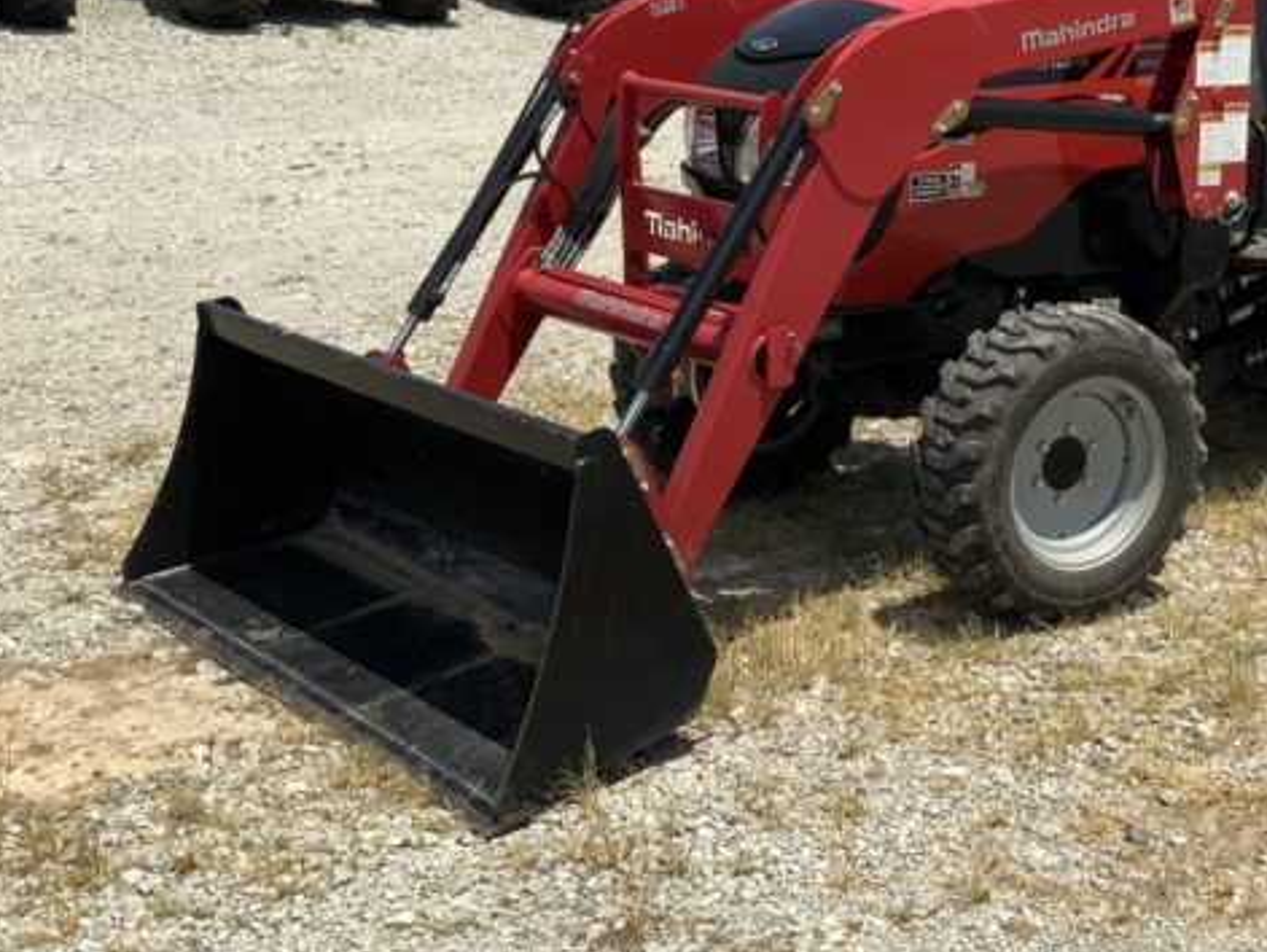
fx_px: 2308
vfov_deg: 22.9
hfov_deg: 30.0
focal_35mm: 63
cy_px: 143
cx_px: 1014
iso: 16
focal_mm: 3
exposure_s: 1/2801
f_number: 1.8
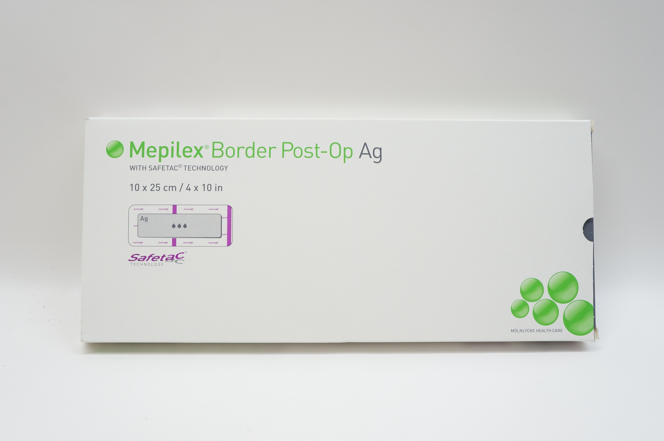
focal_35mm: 36
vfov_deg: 36.8
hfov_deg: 53.2
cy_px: 220
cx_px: 332
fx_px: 663
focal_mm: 24
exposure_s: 1/50
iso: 400
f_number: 7.1
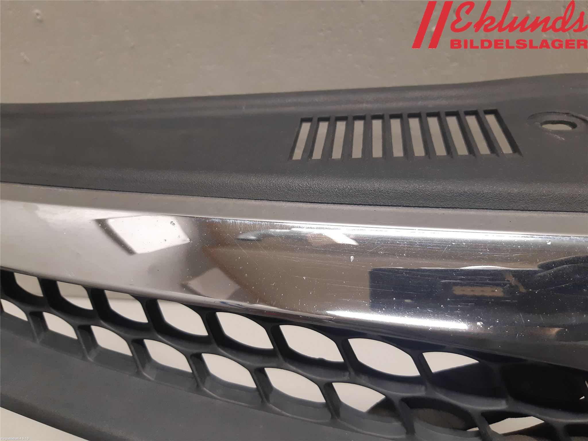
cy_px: 220
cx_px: 294
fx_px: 442
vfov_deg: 53.1
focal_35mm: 26
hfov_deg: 67.3
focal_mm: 3.93
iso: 160
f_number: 1.7
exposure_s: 1/50
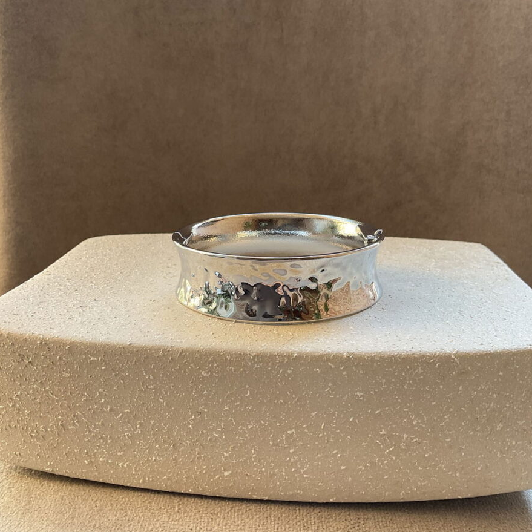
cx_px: 271
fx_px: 609
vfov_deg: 47.2
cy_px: 247
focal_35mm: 35
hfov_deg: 47.2
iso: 50
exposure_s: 1/60
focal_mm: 3
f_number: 1.8
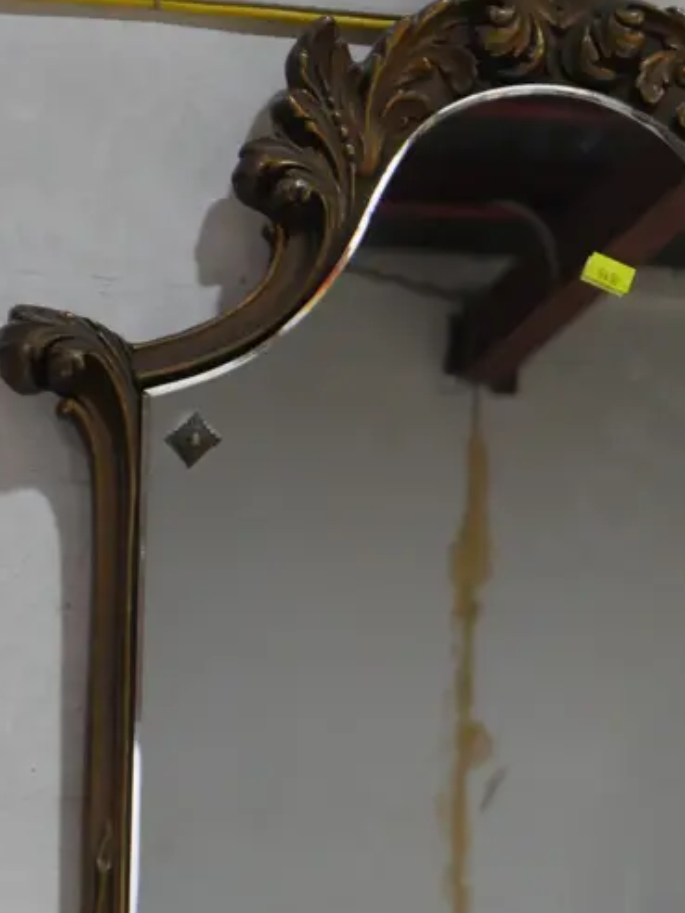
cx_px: 565
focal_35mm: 175
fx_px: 4617
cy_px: 570
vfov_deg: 11.3
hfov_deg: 8.5
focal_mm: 42
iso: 1250
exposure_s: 1/100
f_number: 5.6
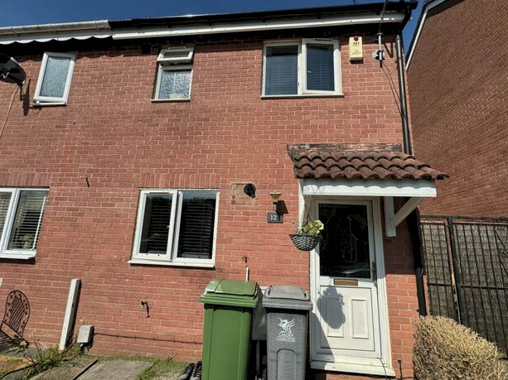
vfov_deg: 78.0
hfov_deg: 94.5
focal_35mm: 16
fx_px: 235
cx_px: 255
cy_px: 193
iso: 50
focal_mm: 2.22
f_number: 2.2
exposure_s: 1/2494
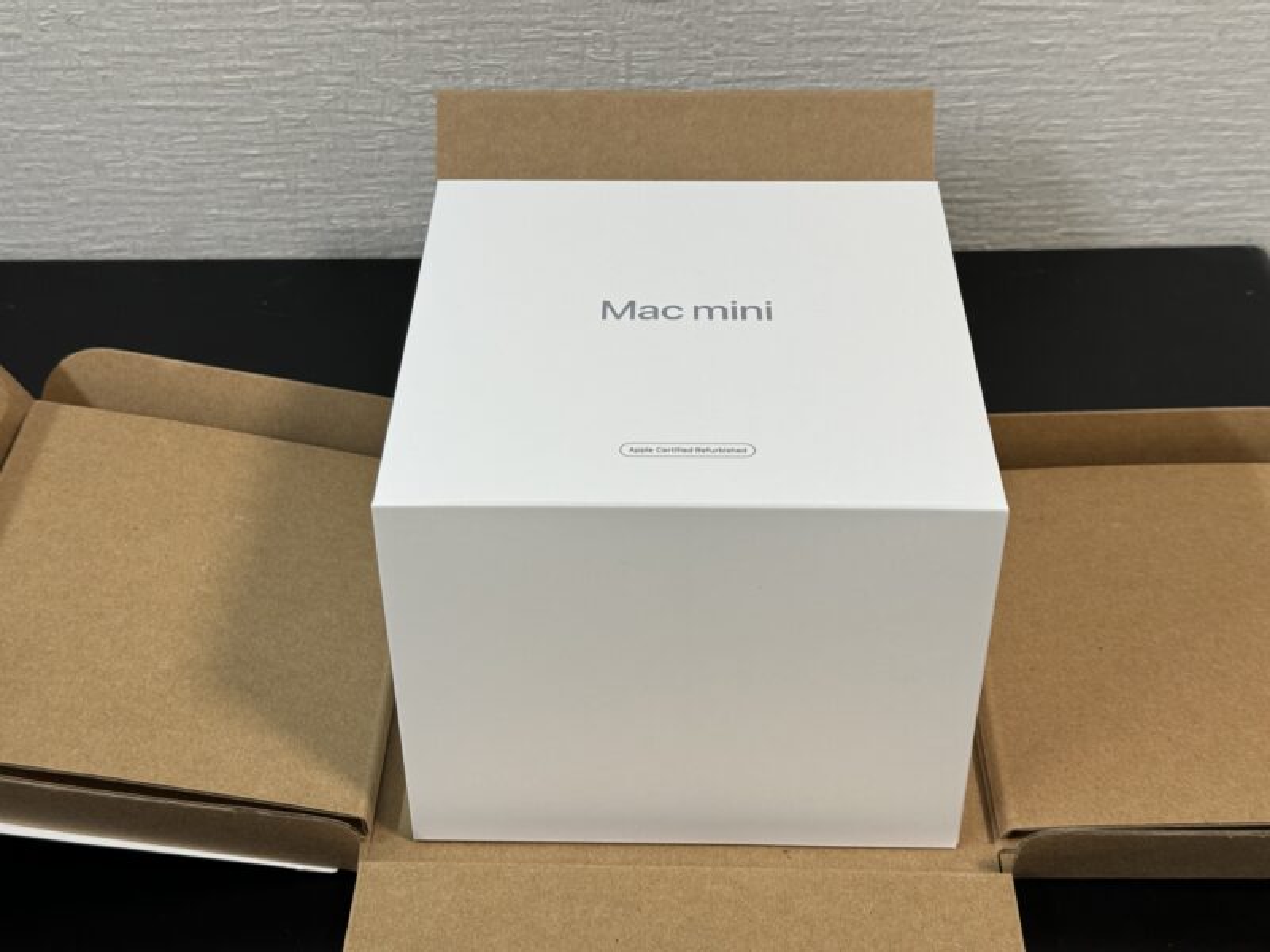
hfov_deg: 39.7
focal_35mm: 48
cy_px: 476
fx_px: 1761
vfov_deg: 30.3
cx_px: 635
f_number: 1.78
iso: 50
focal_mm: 6.76
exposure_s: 1/50
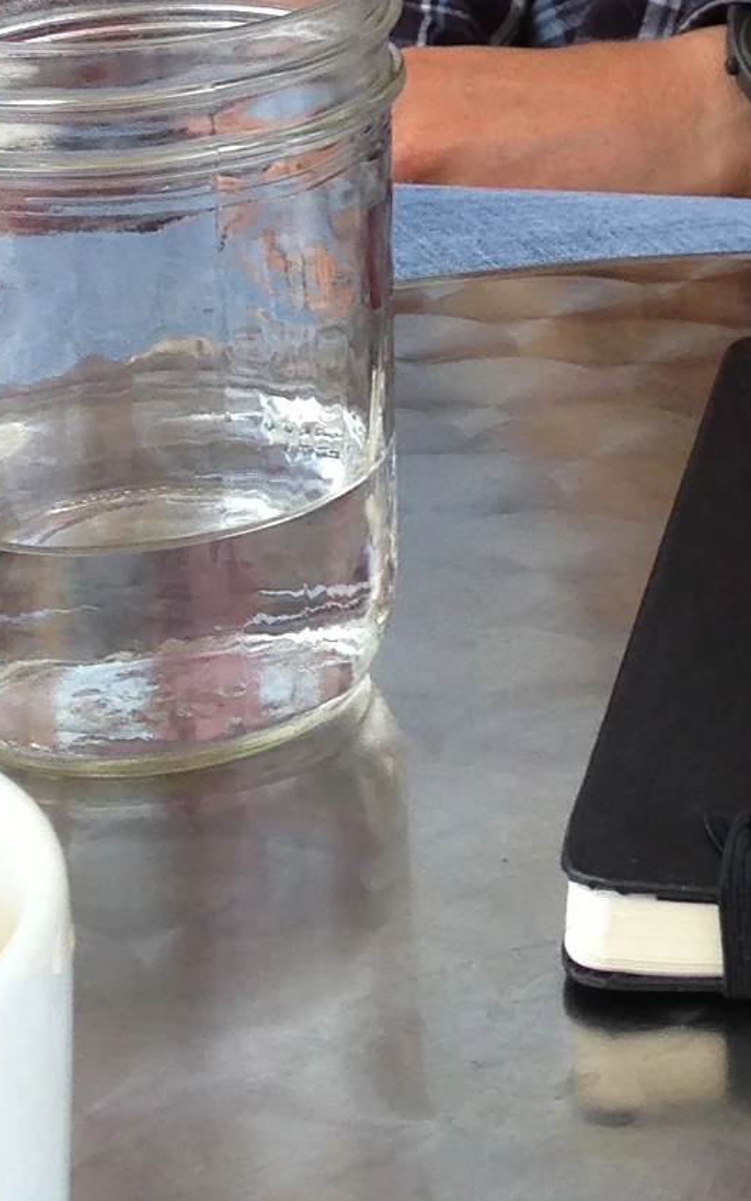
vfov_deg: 14.6
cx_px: 1047
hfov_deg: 9.4
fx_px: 4454
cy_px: -460
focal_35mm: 136
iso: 50
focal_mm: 4.13
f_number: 2.4
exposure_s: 1/228
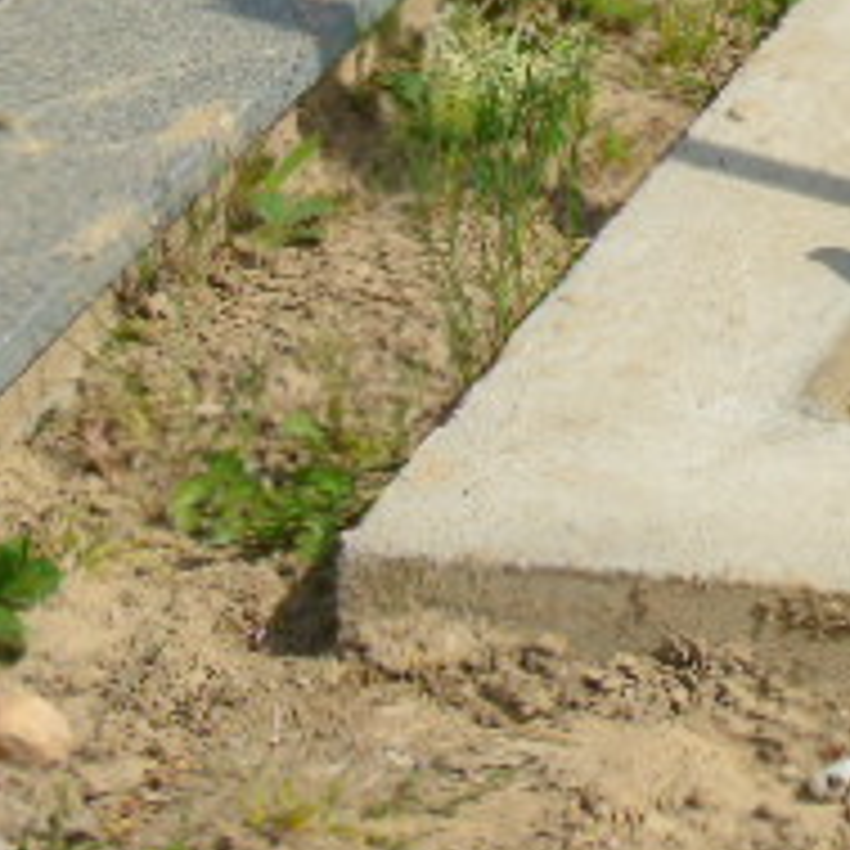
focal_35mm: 212
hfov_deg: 8.2
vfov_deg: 8.2
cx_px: 1075
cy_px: 85
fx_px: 5890
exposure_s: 1/800
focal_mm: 13
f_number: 4.7
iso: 80
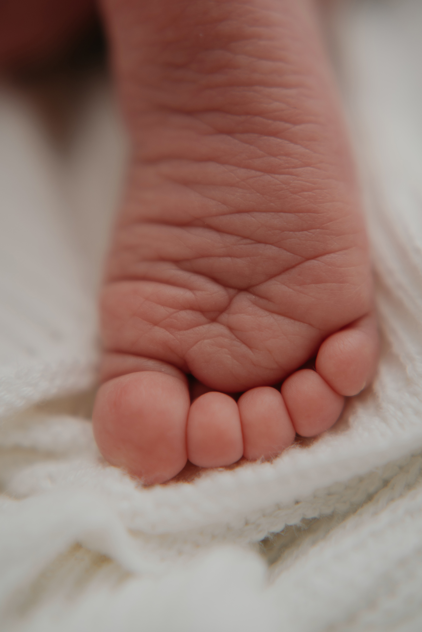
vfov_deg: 39.6
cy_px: 316
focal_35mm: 50
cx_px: 211
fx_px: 878
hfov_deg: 27.0
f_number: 2.8
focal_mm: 50
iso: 125
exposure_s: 1/160
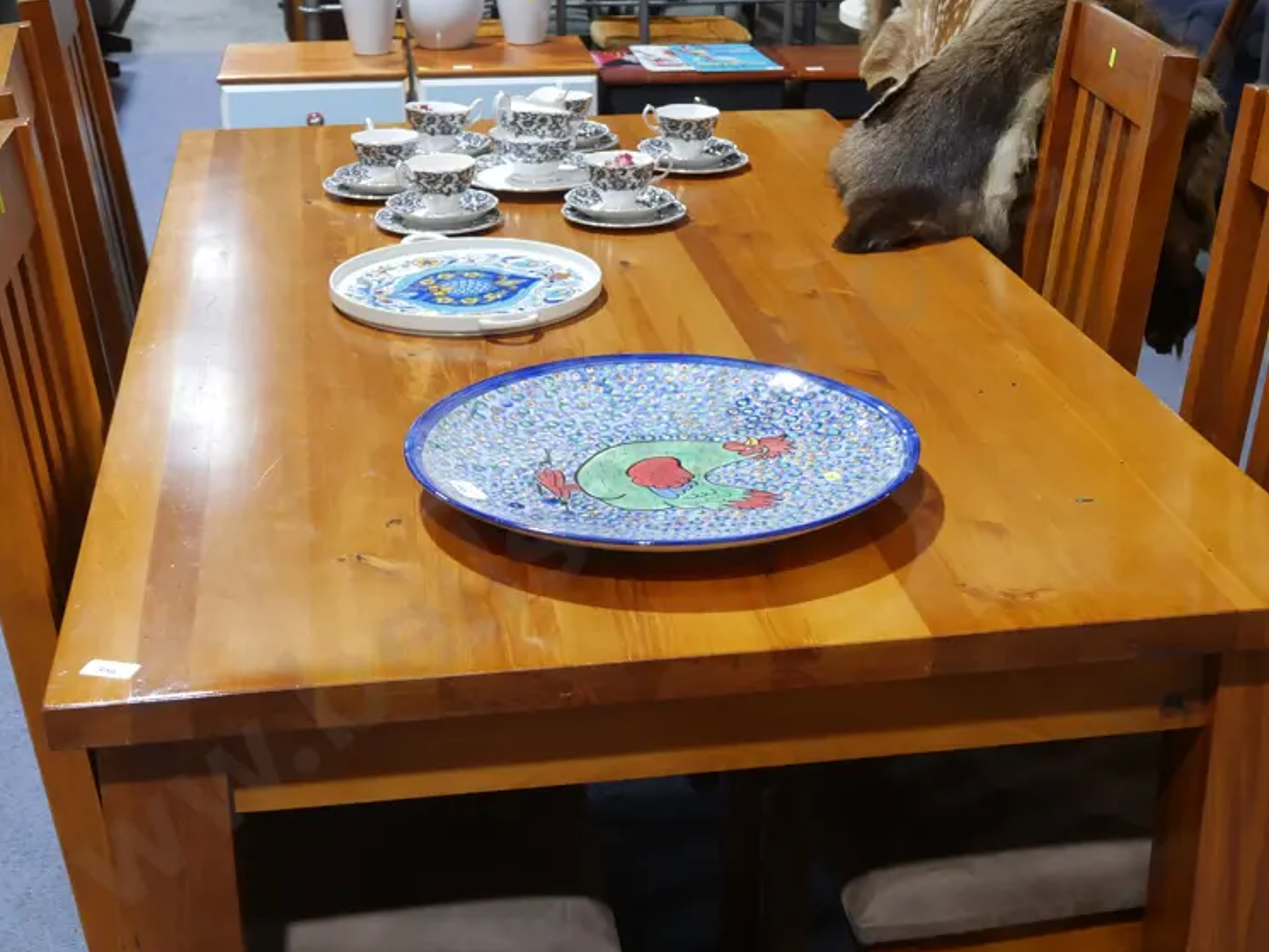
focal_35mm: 55
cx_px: 688
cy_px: 439
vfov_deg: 26.6
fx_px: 2017
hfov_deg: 34.9
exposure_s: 1/60
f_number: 4.5
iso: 500
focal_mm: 20
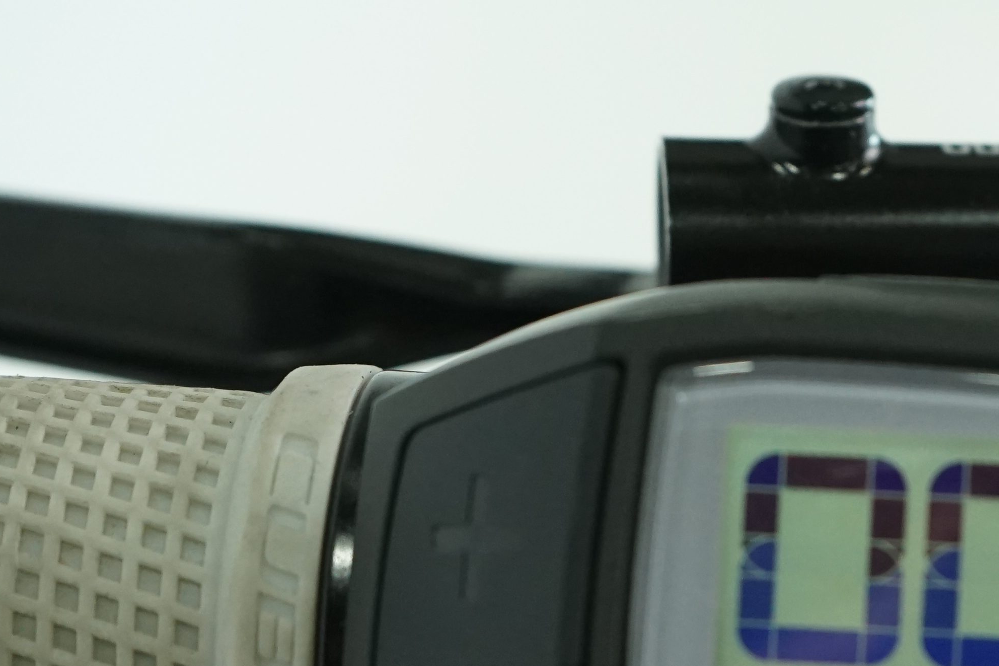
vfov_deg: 9.9
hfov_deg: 14.7
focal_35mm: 137
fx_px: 3801
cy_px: 641
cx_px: 1003
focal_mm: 45
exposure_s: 1/200
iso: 1600
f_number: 5.6
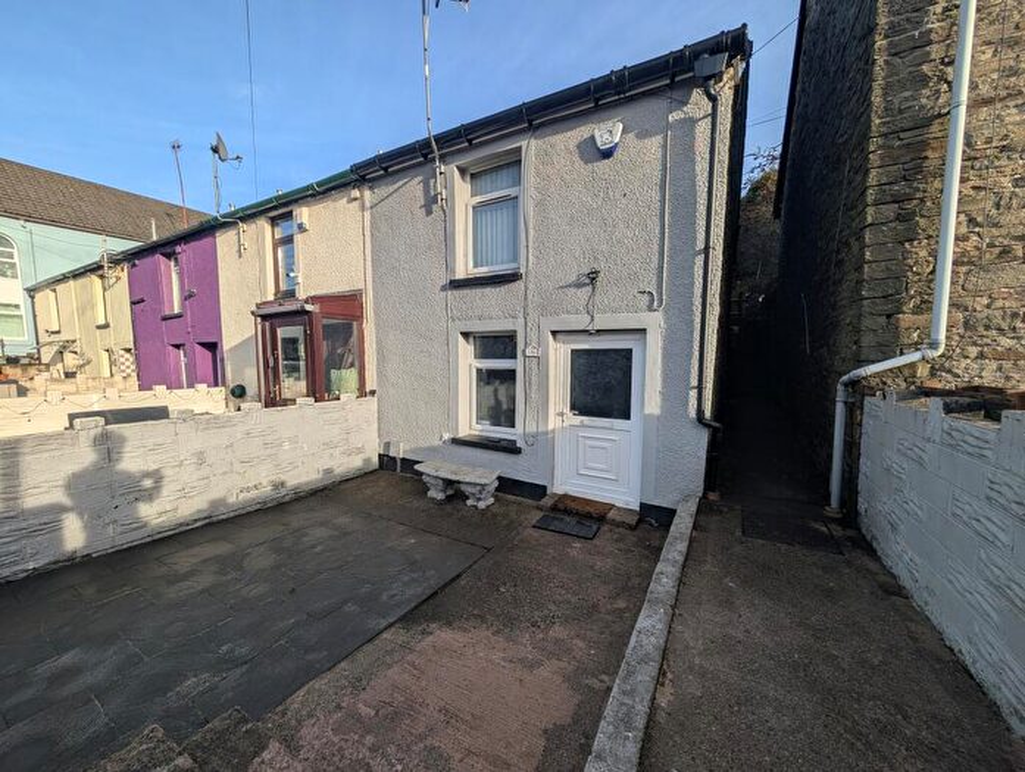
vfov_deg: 94.7
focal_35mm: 12
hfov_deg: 110.4
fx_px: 356
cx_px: 512
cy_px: 386
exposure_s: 1/1582
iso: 49
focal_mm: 2.02
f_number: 1.7
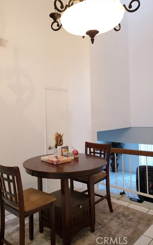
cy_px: 122
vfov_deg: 66.5
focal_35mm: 28
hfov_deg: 44.3
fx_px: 187
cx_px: 62
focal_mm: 4.3
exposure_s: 1/40
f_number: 2.4
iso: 400
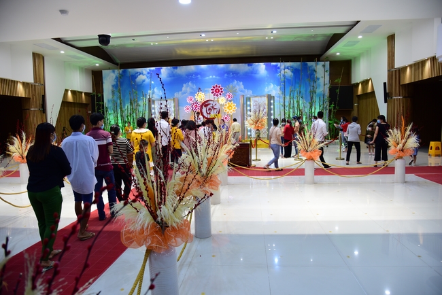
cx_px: 221
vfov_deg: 53.2
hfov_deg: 73.7
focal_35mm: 24
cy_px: 148
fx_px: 295
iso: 1000
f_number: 4.5
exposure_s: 1/60
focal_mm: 24
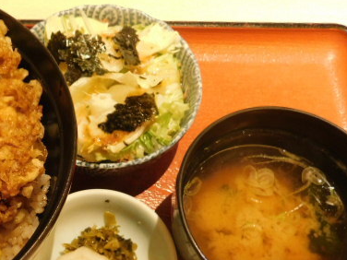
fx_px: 511
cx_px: 56
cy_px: 188
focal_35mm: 51
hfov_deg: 35.9
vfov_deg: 28.2
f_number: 3.2
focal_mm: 5.3
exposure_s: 1/10
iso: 400
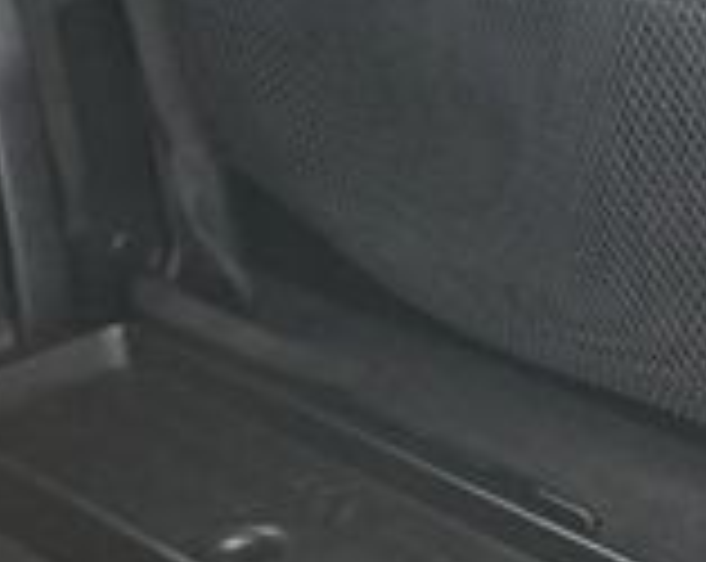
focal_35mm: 118
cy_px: 342
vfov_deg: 13.0
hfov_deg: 15.3
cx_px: 1007
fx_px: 2458
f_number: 3.8
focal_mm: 20.5
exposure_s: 1/125
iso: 2000
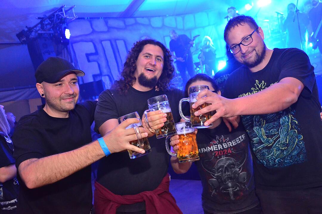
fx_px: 335
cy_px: 107
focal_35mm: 38
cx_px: 161
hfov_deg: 51.4
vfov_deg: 35.4
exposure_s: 1/250
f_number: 5.6
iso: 3200
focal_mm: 25
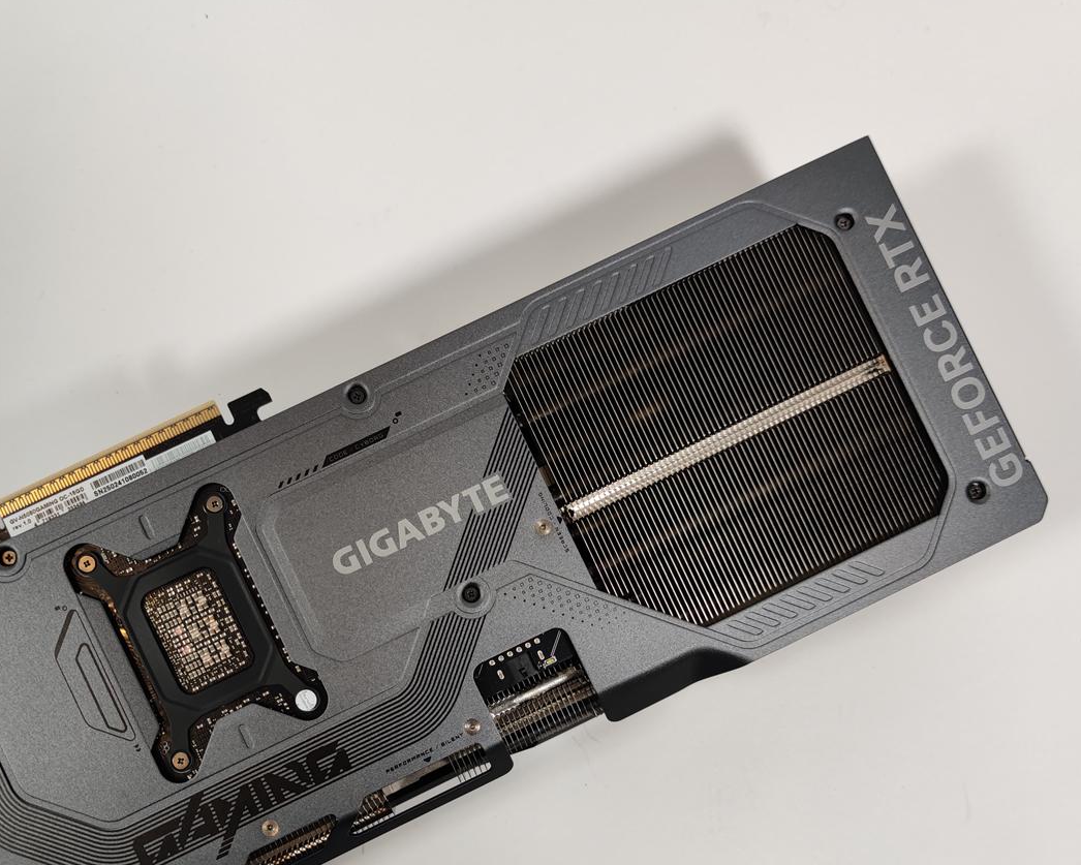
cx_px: 470
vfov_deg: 41.8
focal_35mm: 35
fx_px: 1120
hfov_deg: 51.4
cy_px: 553
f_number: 1.85
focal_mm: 6.78
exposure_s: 1/100
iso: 72
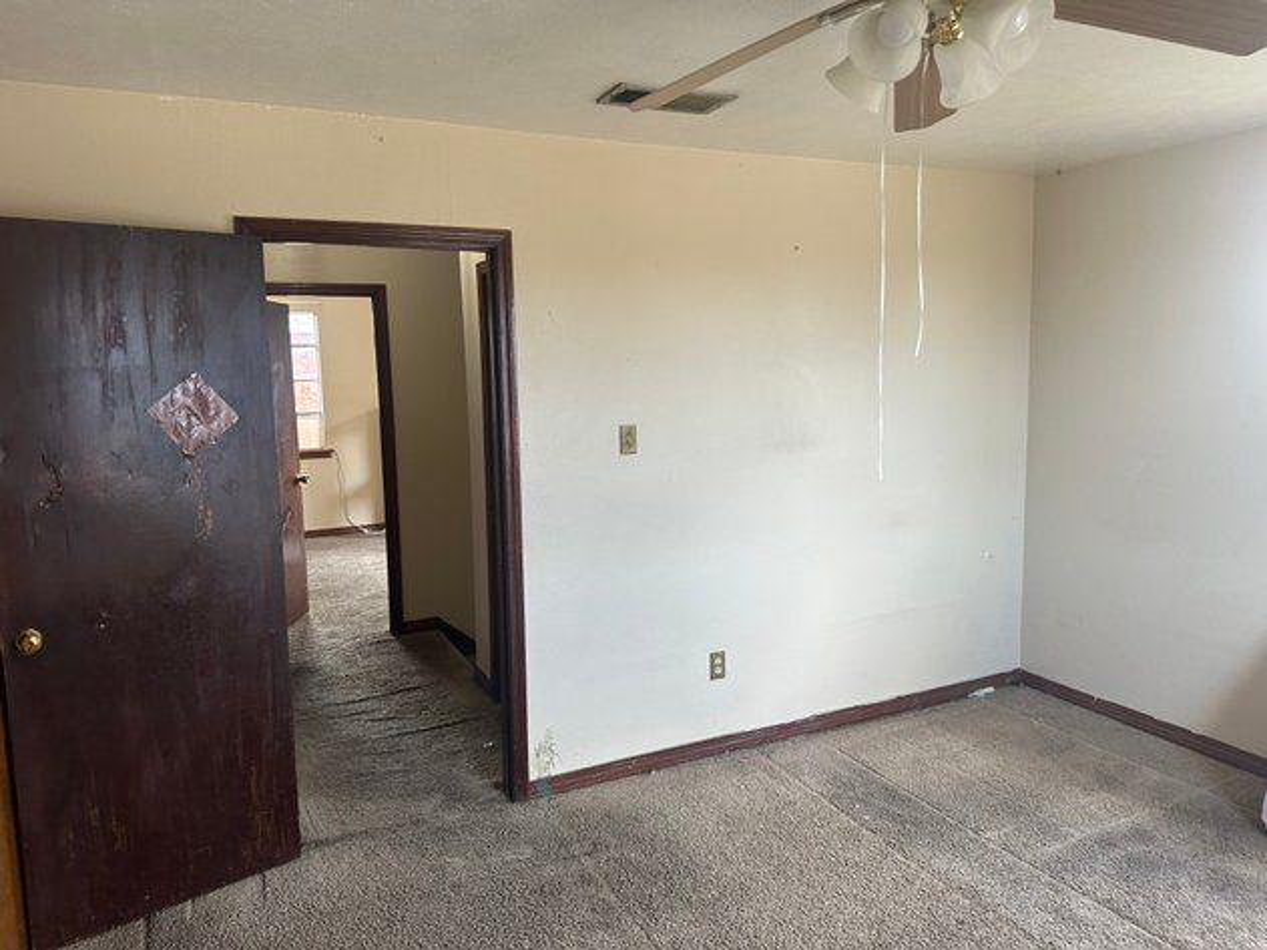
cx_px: 634
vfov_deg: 56.8
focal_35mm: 24
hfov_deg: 71.6
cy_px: 475
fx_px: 878
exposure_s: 1/120
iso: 125
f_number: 1.78
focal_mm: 6.86
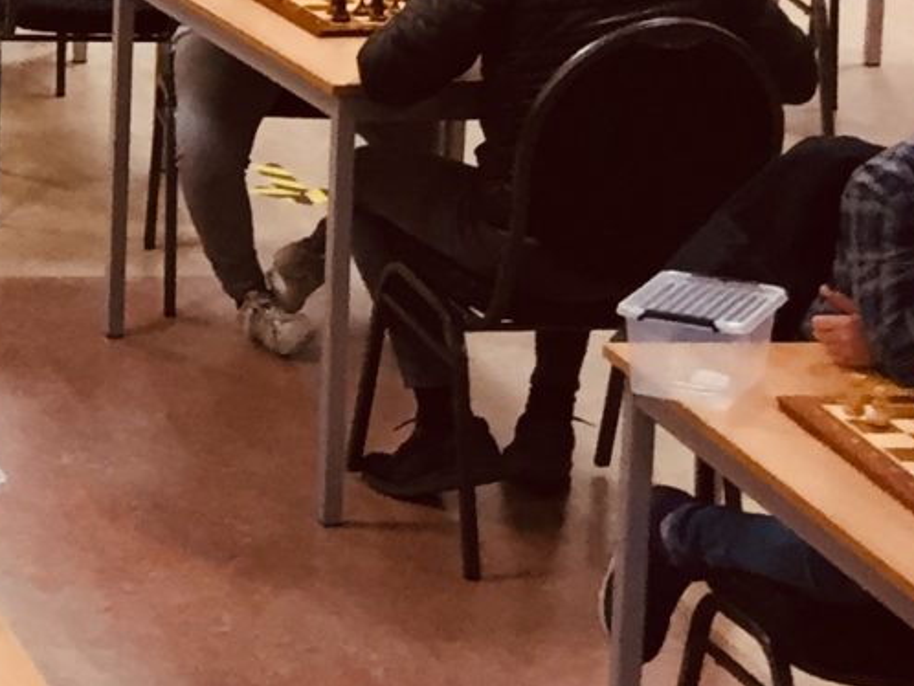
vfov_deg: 9.8
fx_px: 3936
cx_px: -1085
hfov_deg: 11.5
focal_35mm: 149
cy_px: -132
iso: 100
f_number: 2.2
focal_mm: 4.15
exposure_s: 1/33
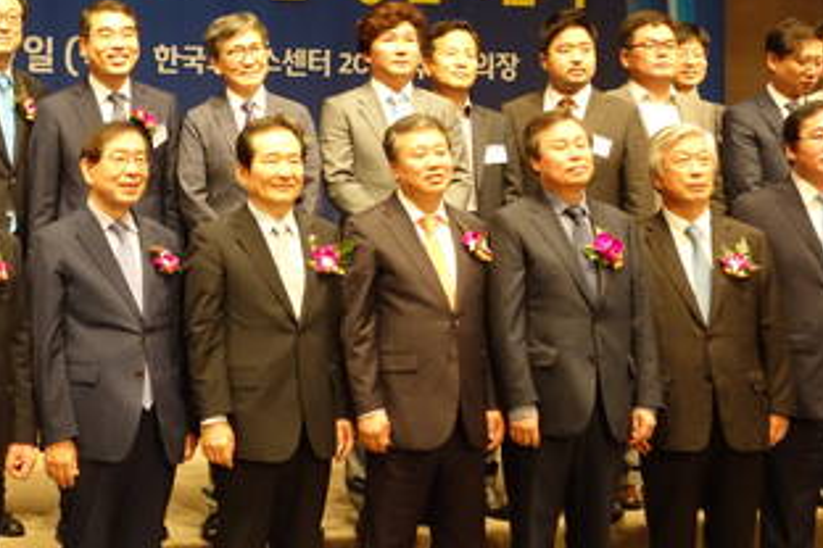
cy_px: 65
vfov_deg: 18.4
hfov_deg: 27.0
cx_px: 135
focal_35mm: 73
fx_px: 1669
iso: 800
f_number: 2.8
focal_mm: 13.09
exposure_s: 1/50
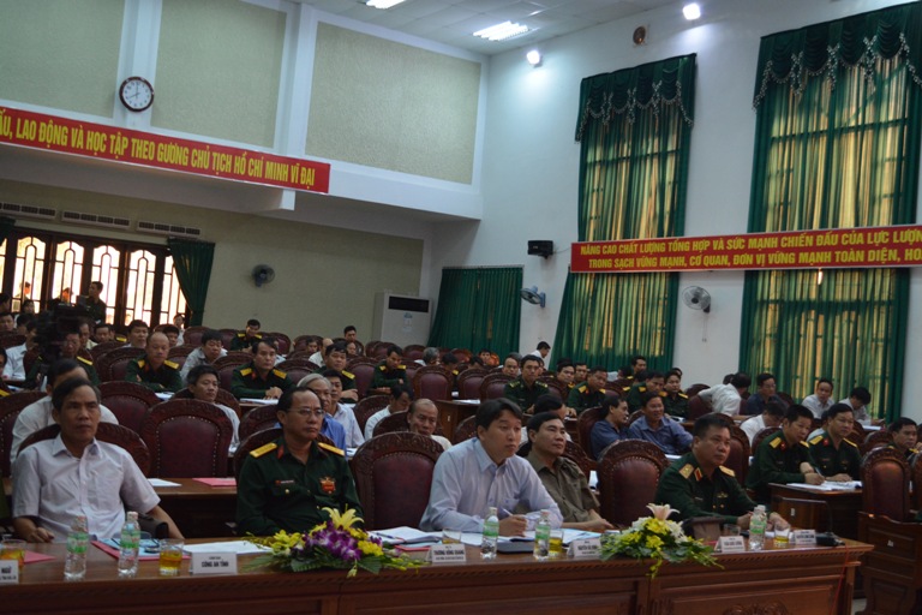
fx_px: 1076
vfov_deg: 31.9
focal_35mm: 42
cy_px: 308
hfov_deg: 46.4
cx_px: 461
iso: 1600
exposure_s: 1/80
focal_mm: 28
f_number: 4.5
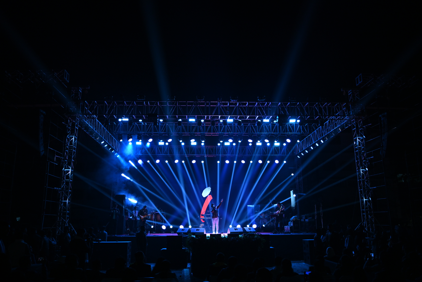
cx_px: 211
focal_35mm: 30
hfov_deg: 61.9
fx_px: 352
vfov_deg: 43.6
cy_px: 141
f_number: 4
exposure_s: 1/100
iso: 400
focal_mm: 30
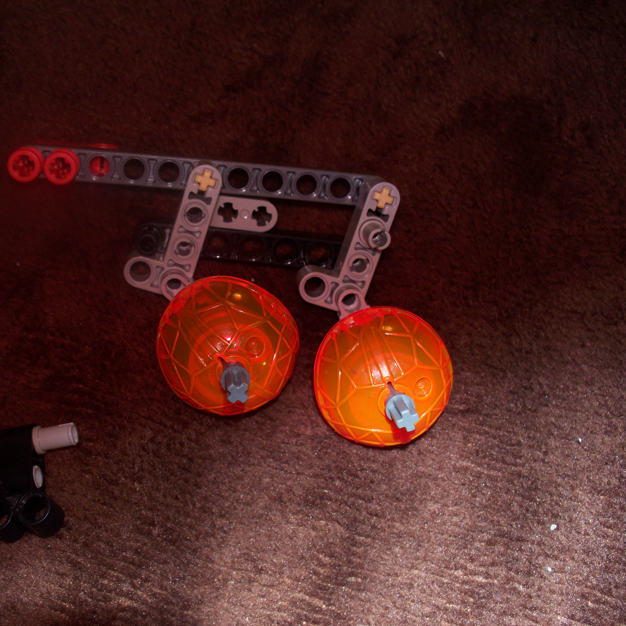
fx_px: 859
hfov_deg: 39.5
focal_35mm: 42
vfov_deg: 40.0
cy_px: 313
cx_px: 203
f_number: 2.8
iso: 80
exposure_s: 1/30
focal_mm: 7.54
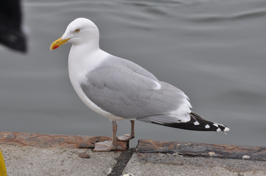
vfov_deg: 7.5
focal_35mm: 183
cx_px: 133
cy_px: 88
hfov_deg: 11.2
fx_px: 1351
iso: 320
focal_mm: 122
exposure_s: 1/400
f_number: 10
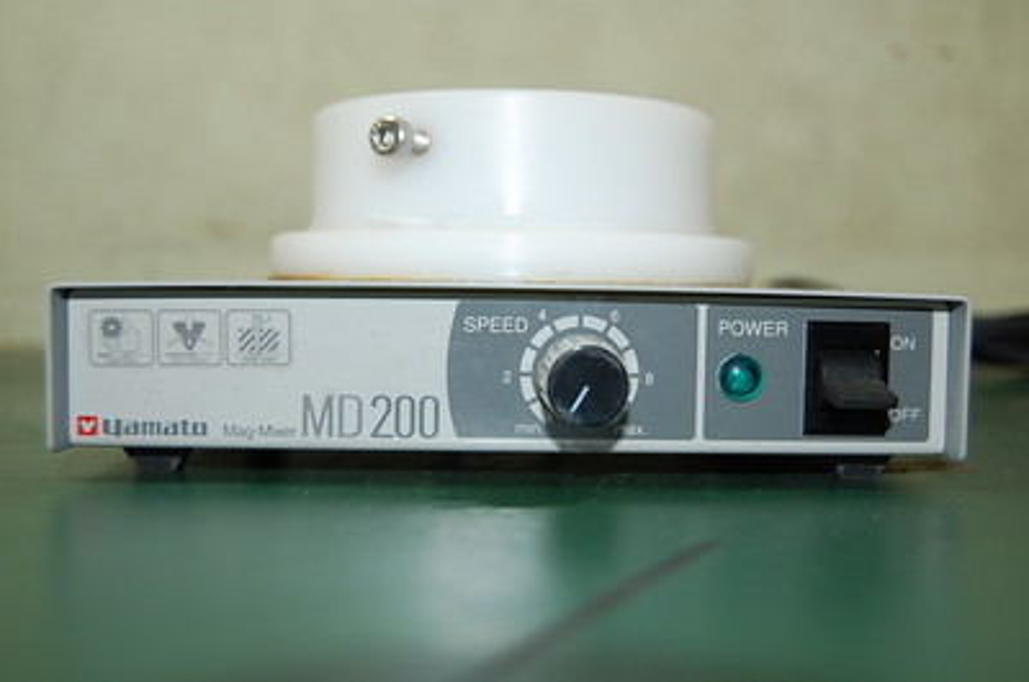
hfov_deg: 46.5
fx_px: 1198
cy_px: 341
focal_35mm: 42
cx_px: 514
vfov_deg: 31.8
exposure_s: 1/60
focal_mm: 28
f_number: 4.2
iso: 250
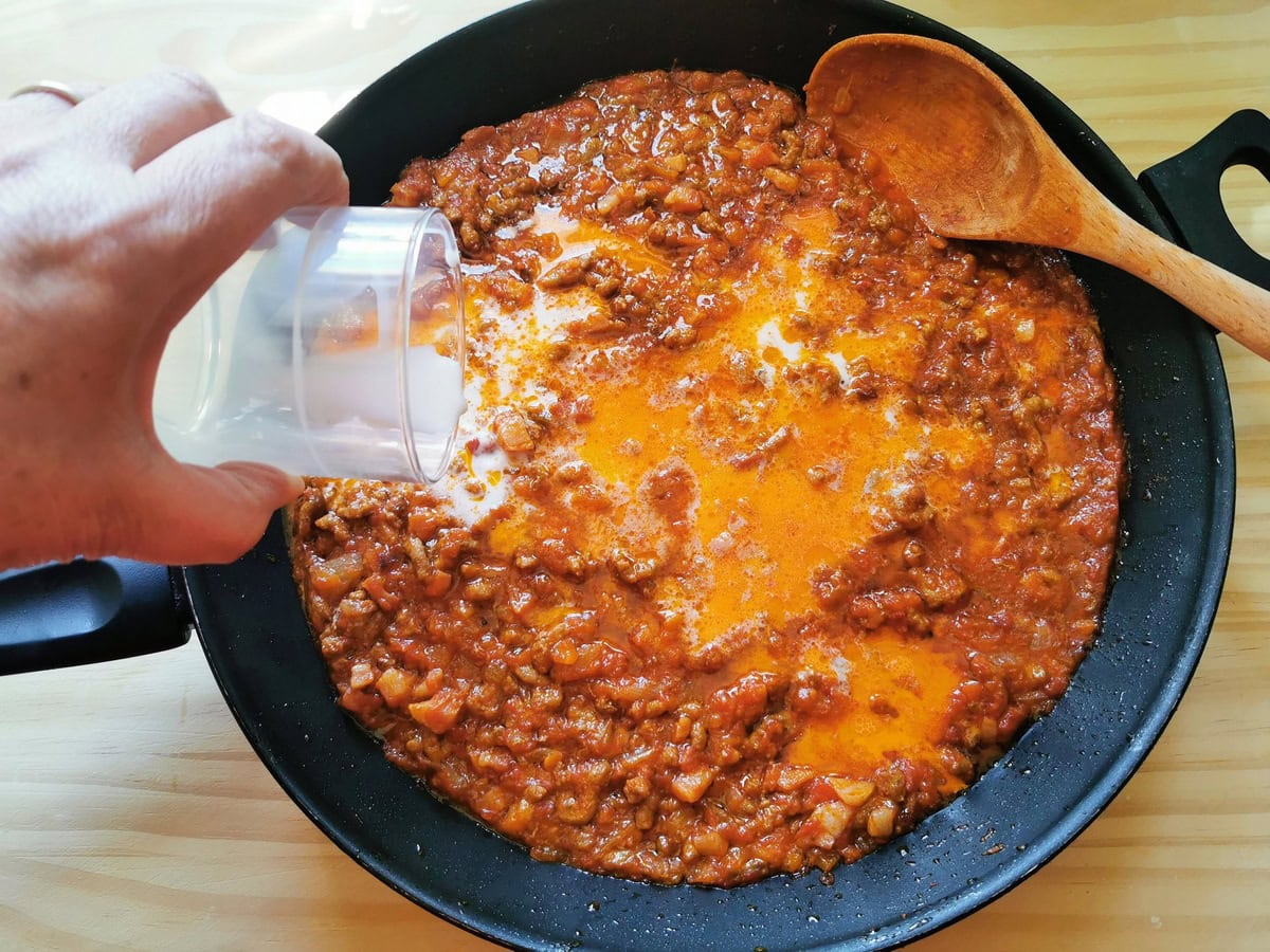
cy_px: 476
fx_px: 991
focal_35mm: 27
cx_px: 635
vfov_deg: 51.4
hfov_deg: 65.3
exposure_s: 1/100
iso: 64
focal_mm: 5.6
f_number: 1.6
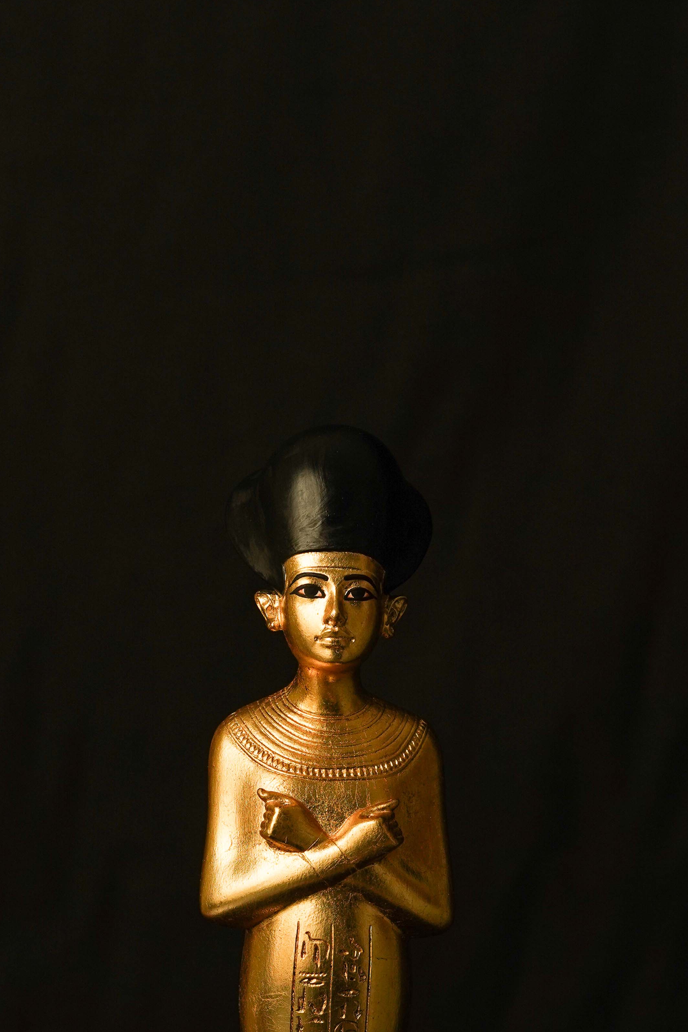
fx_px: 5647
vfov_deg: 10.4
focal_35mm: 197
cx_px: 331
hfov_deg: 7.0
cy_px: 799
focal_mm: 105
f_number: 5
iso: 400
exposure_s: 1/100
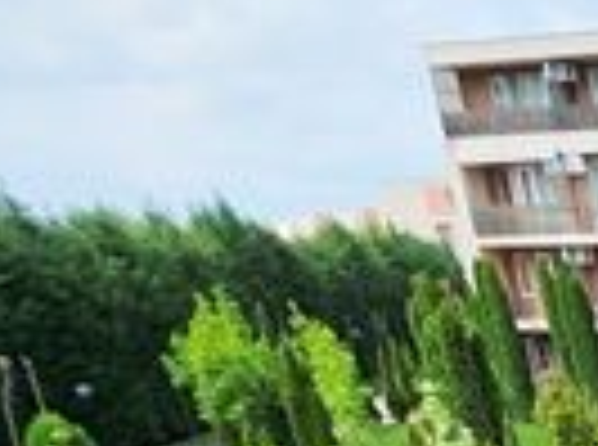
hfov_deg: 19.5
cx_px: 1126
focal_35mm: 69
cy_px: 1036
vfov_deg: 14.7
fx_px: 1189
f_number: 2.2
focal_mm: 1.7
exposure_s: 1/880
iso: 32
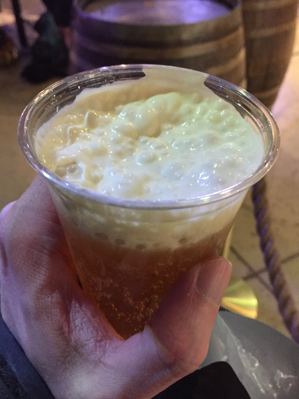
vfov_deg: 53.9
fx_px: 392
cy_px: 213
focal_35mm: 34
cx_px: 147
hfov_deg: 41.8
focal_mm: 4.15
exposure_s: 1/17
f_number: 2.2
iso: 320
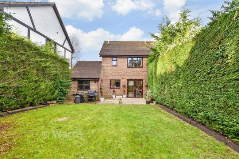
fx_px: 100
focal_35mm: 15
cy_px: 80
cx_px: 120
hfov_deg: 100.4
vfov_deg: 77.4
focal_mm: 10
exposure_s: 1/125
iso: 320
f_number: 8
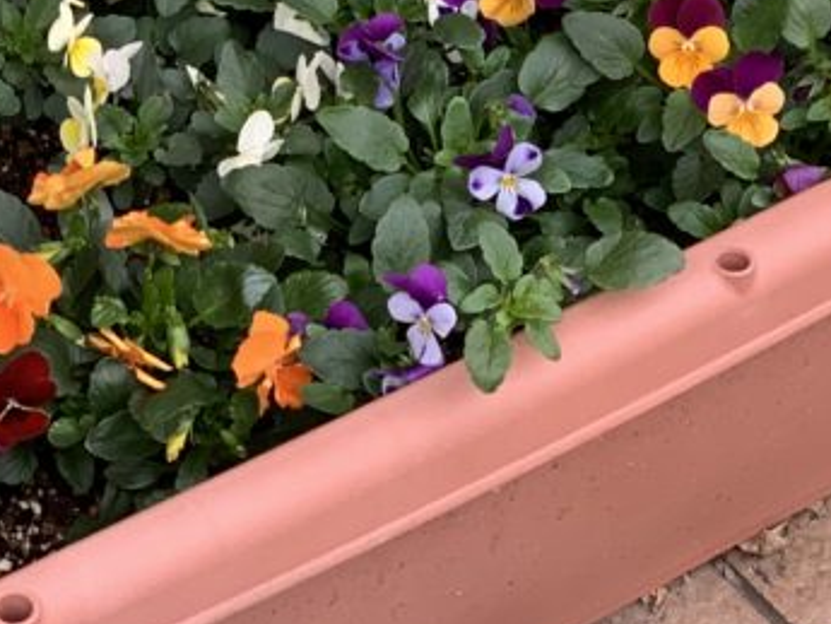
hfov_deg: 10.9
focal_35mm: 181
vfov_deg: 8.0
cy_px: -419
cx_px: 426
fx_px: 4347
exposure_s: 1/122
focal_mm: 6
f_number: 2.4
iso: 40
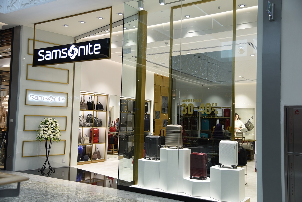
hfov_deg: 50.7
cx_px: 151
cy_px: 101
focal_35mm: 38
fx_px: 319
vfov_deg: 35.1
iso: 160
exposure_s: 1/60
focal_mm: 38
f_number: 4
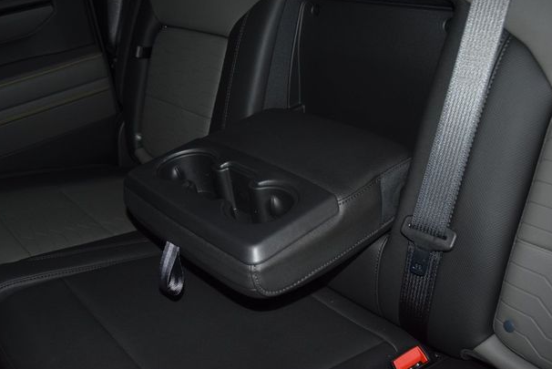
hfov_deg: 50.7
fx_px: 583
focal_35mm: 38
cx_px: 269
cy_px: 184
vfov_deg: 35.1
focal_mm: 24
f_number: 3.8
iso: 1000
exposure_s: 1/125
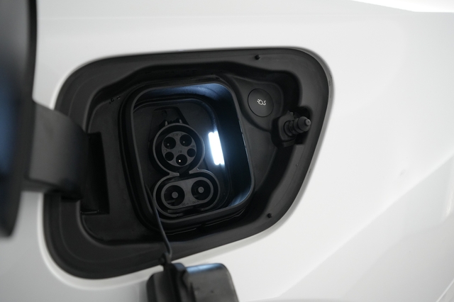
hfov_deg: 65.5
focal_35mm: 28
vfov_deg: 46.4
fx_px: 353
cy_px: 151
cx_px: 227
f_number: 4
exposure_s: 1/160
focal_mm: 28
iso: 4000
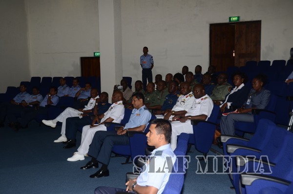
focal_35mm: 48
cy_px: 97
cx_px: 146
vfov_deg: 27.9
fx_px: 390
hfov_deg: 41.2
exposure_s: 1/125
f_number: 5
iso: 320
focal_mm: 32
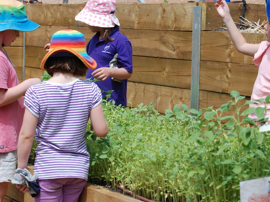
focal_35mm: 114
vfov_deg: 13.0
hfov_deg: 17.3
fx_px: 889
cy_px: 101
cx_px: 140
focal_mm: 70
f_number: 5.6
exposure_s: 1/500
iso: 200
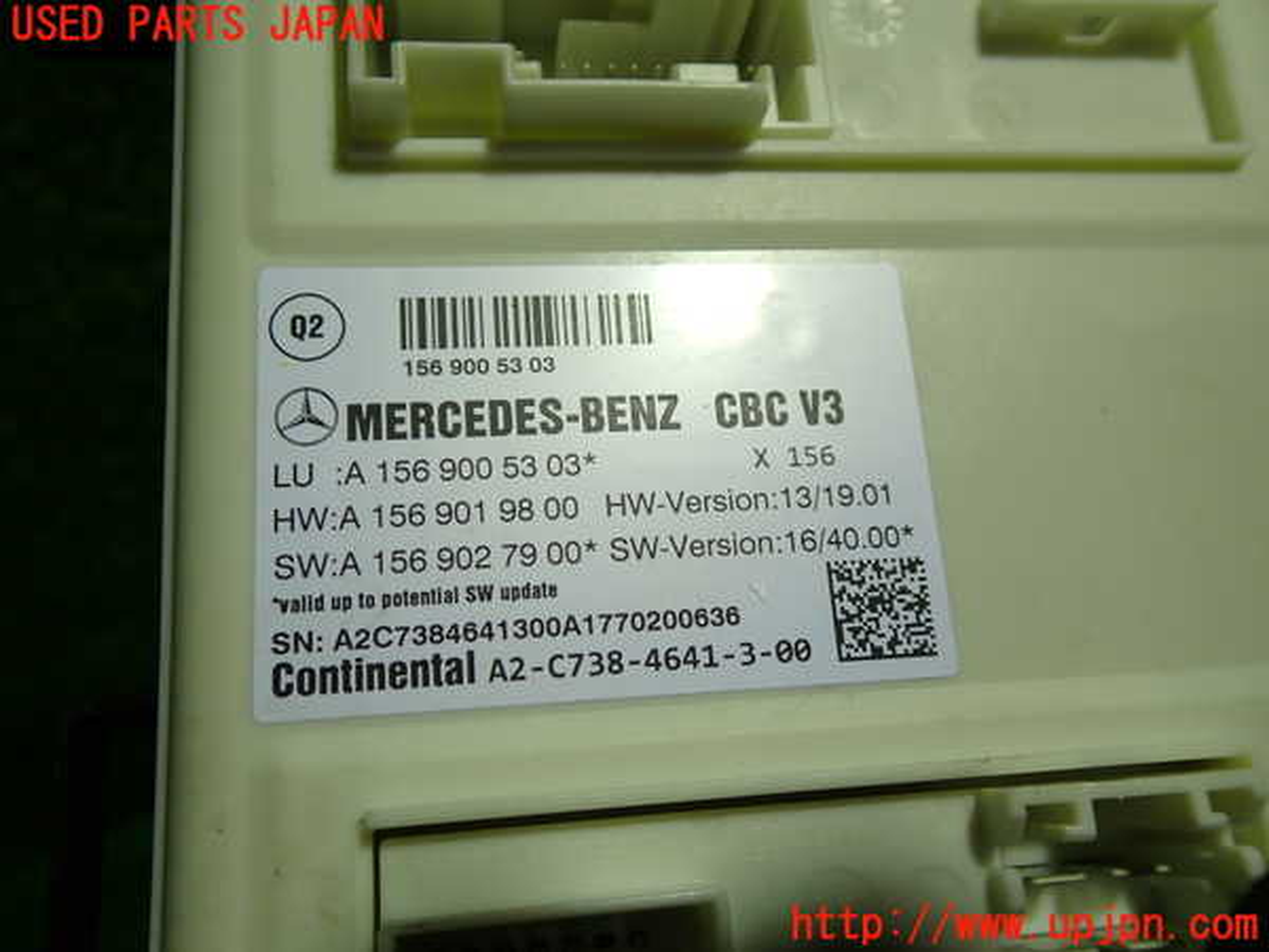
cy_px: 476
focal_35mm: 30
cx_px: 634
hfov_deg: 60.0
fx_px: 1100
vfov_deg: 46.8
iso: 100
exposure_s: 1/100
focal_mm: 5.4
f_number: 2.3
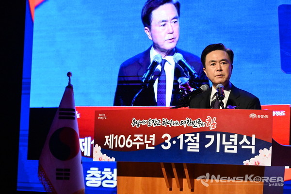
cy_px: 97
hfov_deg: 16.4
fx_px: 1010
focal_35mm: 125
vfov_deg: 11.0
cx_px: 146
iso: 16000
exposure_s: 1/250
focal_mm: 125
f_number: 14
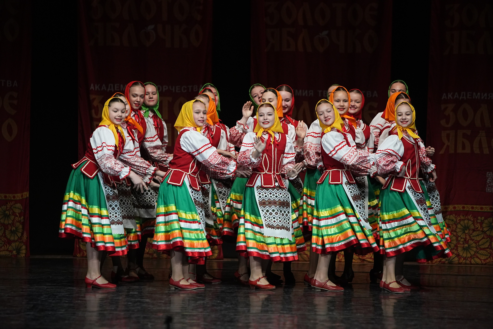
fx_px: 2465
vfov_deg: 7.6
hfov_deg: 11.4
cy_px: 164
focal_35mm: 180
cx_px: 246
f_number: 2.8
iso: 4000
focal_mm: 180
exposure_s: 1/500
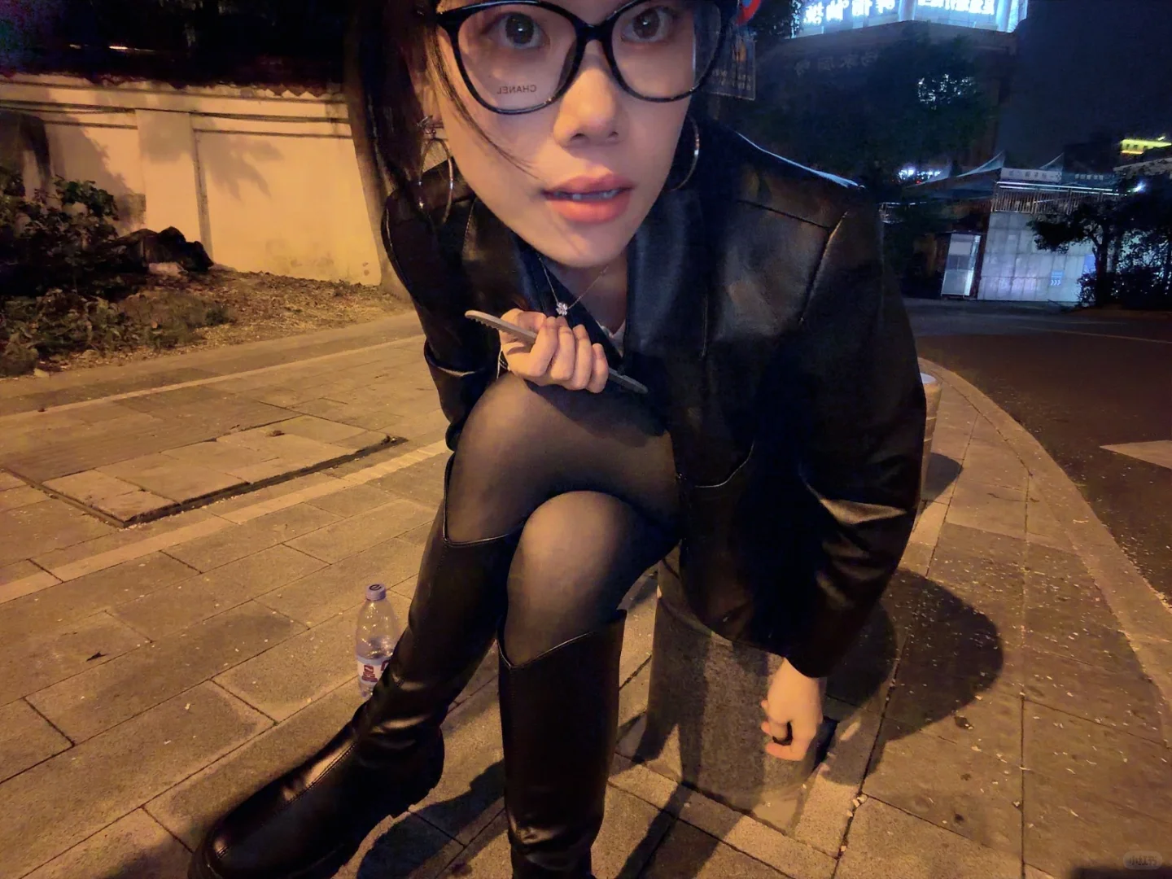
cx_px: 586
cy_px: 440
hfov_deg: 91.0
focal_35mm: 17
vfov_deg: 74.7
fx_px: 576
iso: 1600
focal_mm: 2.71
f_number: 1.9
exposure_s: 1/14
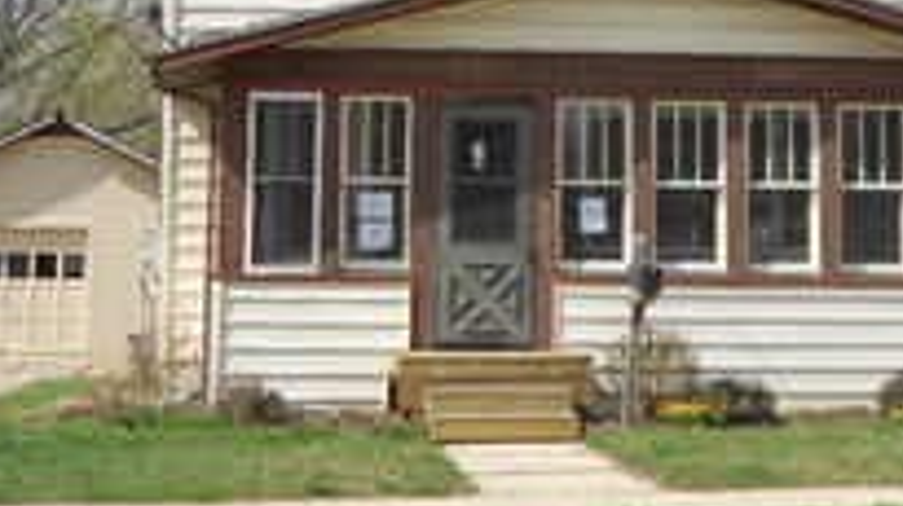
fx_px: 1890
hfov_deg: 26.9
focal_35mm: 79
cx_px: 432
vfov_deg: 15.1
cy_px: 62
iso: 80
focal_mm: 7.7
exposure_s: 1/640
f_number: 4.2
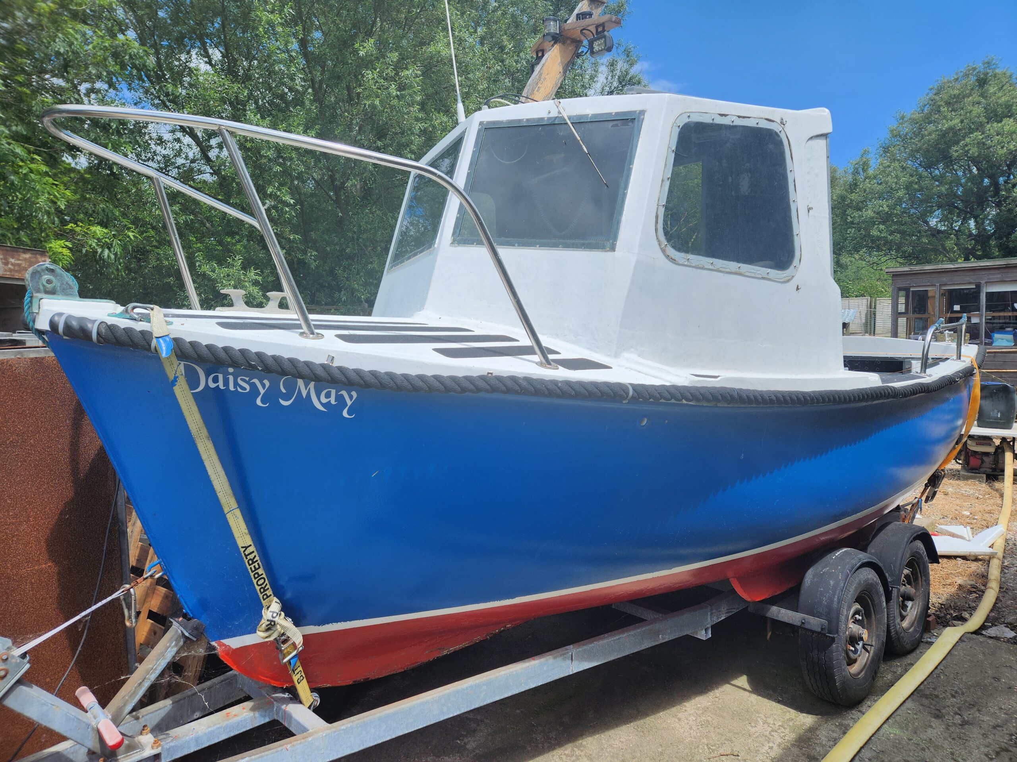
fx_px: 676
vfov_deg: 58.9
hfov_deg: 73.9
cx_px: 508
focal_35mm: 23
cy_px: 381
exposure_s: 1/1465
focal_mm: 5.4
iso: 20
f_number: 1.8
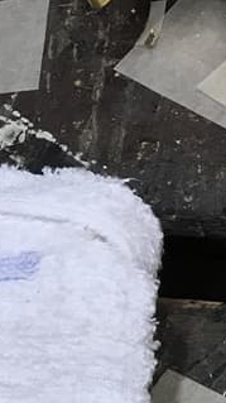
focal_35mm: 112
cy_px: 210
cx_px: 720
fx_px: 1195
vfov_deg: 19.1
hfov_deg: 8.6
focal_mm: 3.99
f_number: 1.8
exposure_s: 1/30
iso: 40
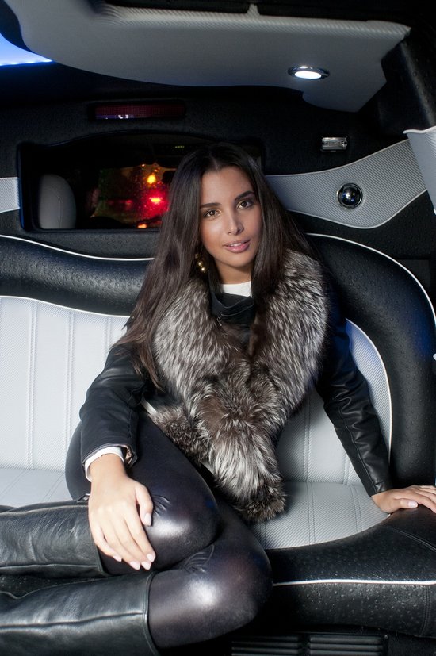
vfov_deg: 62.0
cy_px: 328
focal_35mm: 30
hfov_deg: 43.5
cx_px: 218
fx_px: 546
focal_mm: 20
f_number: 4
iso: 640
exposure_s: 1/100
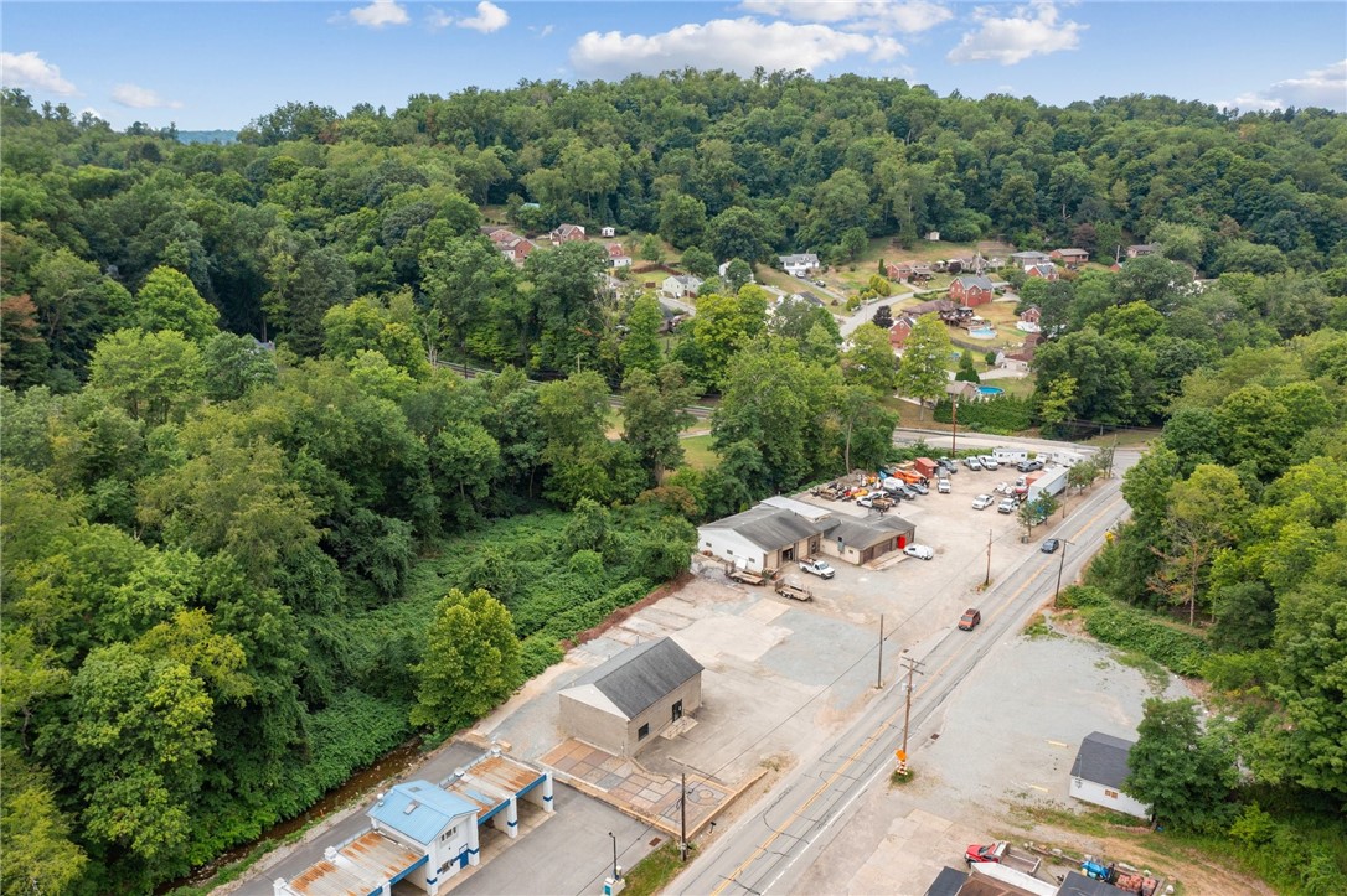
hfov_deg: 65.5
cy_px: 448
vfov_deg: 46.4
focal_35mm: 28
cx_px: 674
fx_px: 1047
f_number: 5
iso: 100
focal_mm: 10.26
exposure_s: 1/200
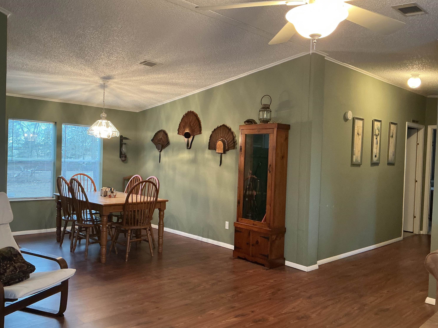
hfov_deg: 60.0
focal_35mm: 30
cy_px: 168
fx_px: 380
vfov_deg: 46.8
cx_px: 217
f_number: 1.8
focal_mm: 3
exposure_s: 1/60
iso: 160
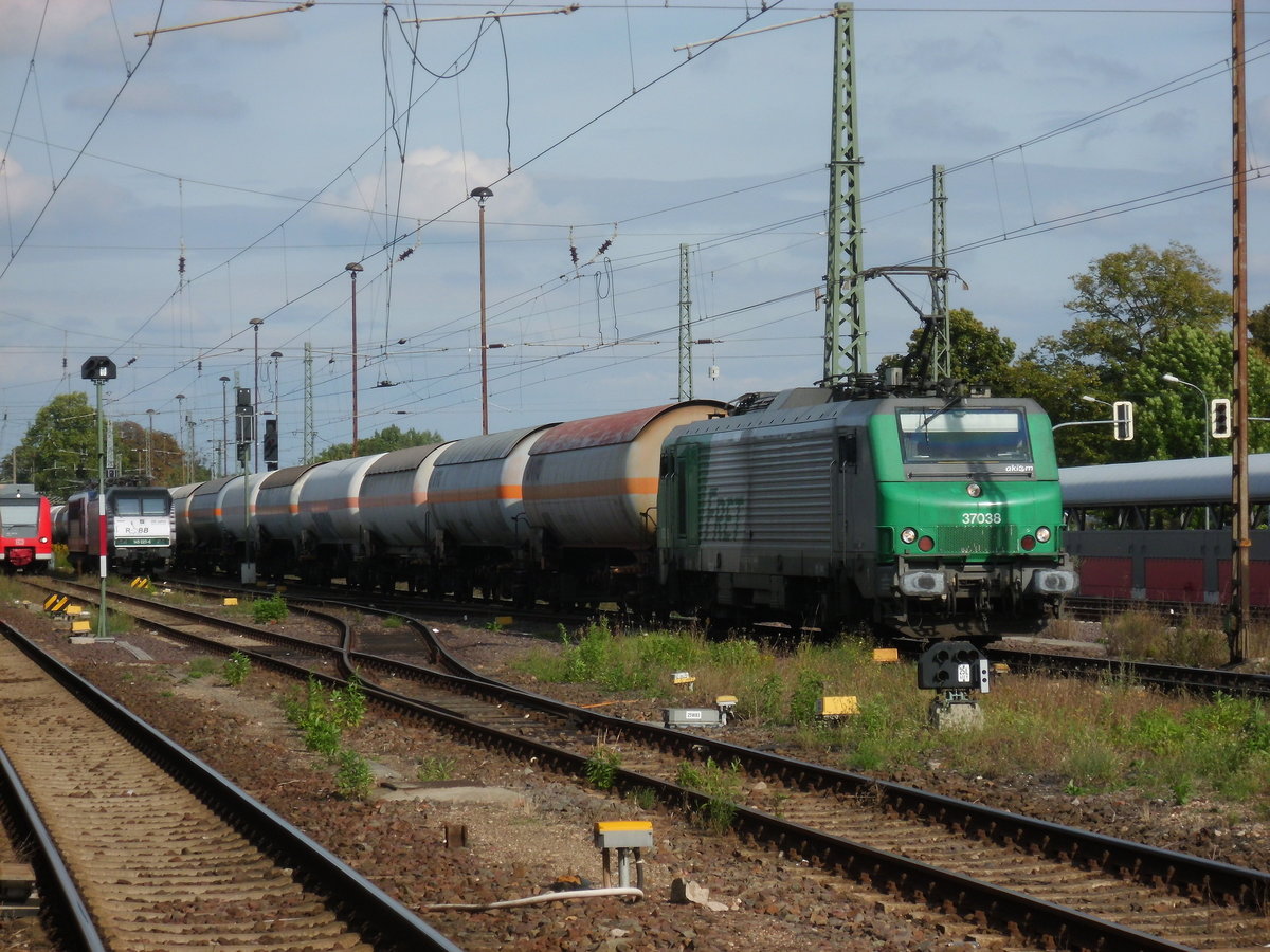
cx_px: 635
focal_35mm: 121
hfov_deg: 16.3
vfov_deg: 12.2
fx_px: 4439
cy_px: 476
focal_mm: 21.6
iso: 100
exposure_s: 1/635
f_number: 5.8
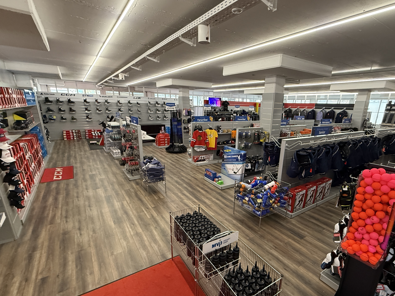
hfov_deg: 87.2
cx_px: 225
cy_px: 170
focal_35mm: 18
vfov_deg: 71.2
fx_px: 205
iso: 640
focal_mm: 2.22
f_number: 2.2
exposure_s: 1/100
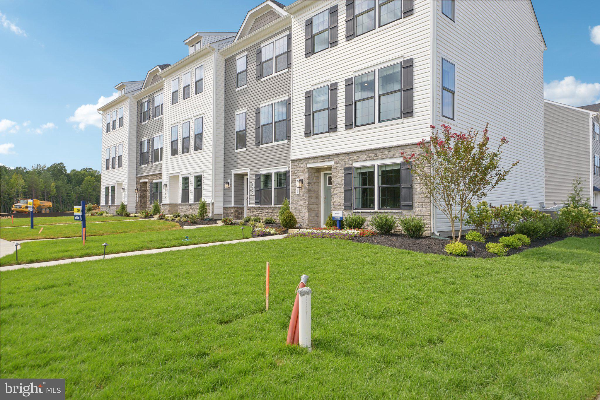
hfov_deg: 73.7
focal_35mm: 24
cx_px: 300
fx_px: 400
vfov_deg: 53.1
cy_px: 200
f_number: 7.1
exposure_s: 1/320
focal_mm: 24
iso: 200
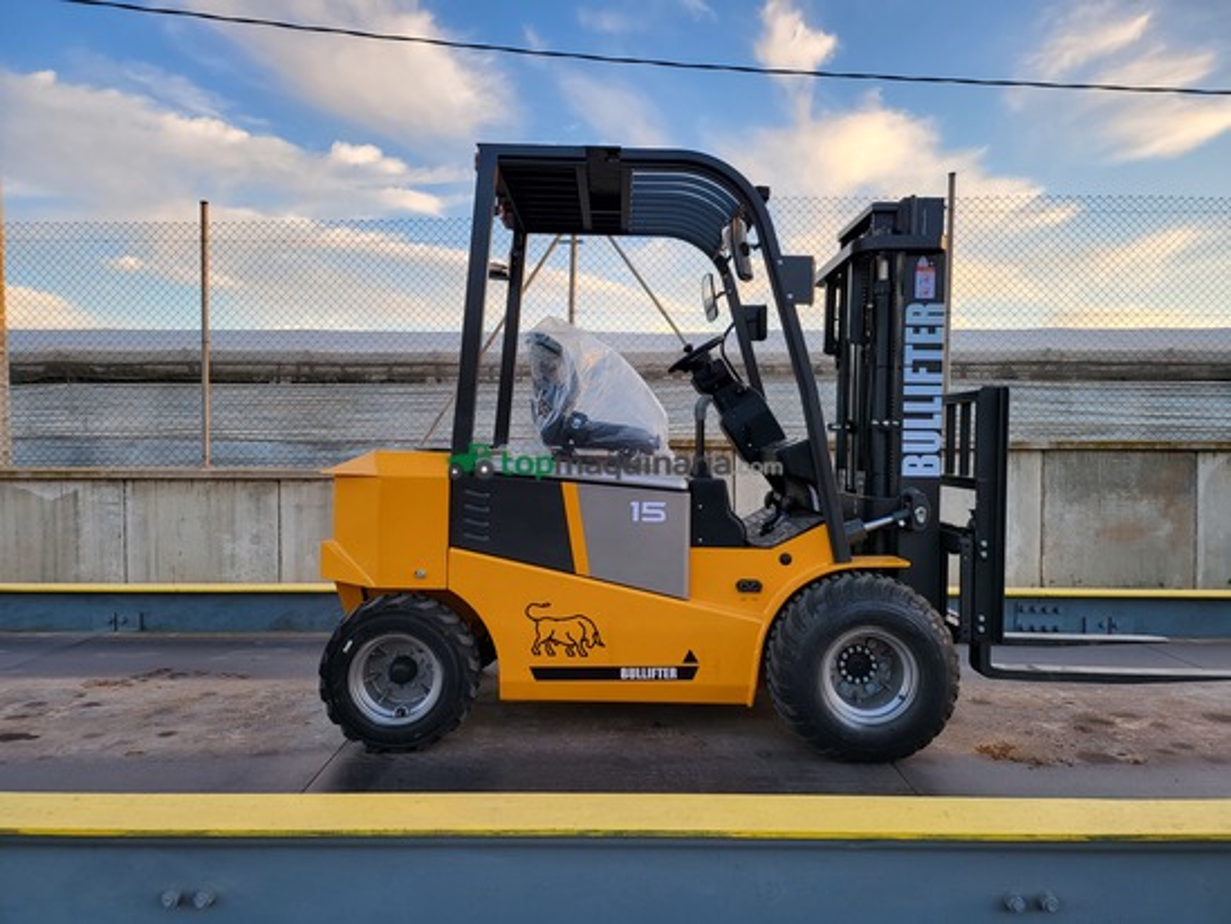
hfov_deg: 71.6
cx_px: 616
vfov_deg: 56.8
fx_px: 854
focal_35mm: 24
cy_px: 462
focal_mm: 5
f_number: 1.8
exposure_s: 1/224
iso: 40
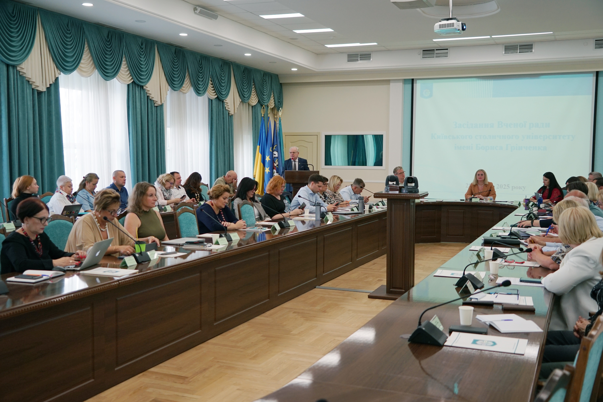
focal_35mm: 38
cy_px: 201
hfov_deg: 50.7
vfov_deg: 35.1
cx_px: 302
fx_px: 636
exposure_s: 1/160
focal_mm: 38
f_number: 4
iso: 640
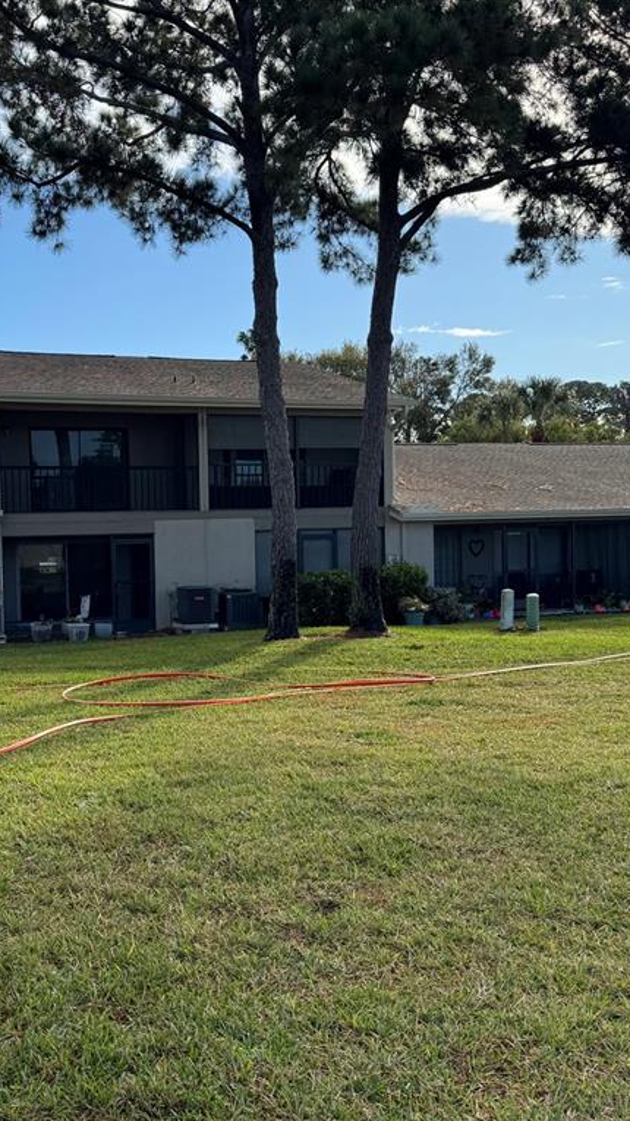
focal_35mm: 35
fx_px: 1040
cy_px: 560
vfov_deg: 56.6
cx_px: 204
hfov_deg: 33.4
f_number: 1.78
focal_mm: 6.76
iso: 80
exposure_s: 1/2959
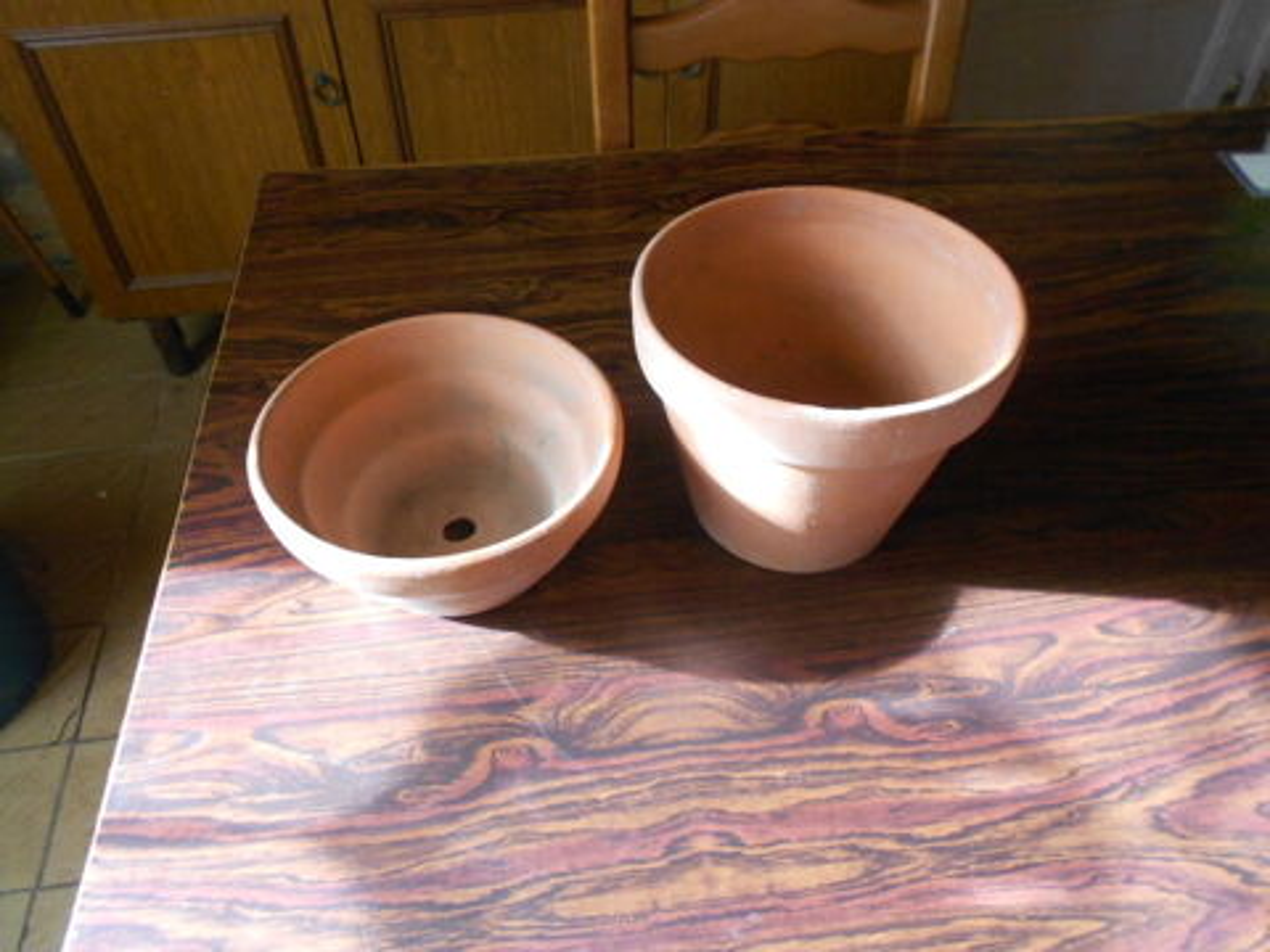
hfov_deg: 67.3
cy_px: 476
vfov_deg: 53.1
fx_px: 954
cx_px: 635
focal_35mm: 26
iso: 200
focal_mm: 4.6
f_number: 3.2
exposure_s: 1/30
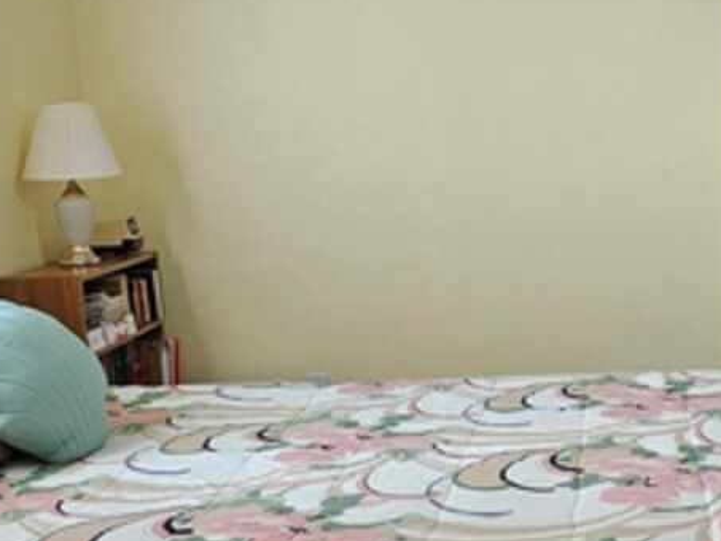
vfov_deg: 22.6
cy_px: 258
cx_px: 611
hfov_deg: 28.9
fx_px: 1354
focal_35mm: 65
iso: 320
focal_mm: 6.3
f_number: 1.7
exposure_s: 1/240
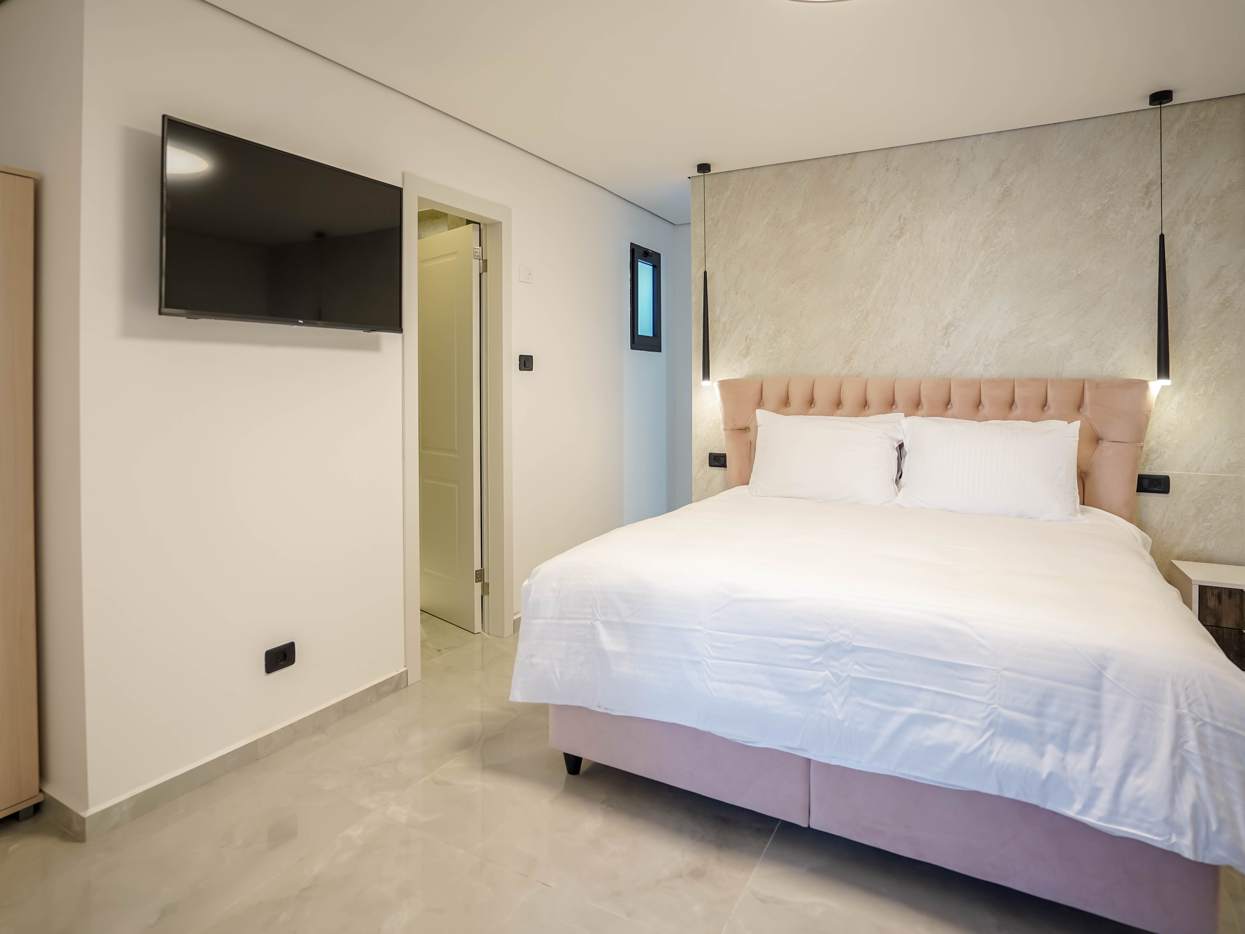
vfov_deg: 68.7
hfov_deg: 84.1
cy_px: 461
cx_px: 528
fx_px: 683
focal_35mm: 19
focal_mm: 17
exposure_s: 1/30
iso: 125
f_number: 2.8
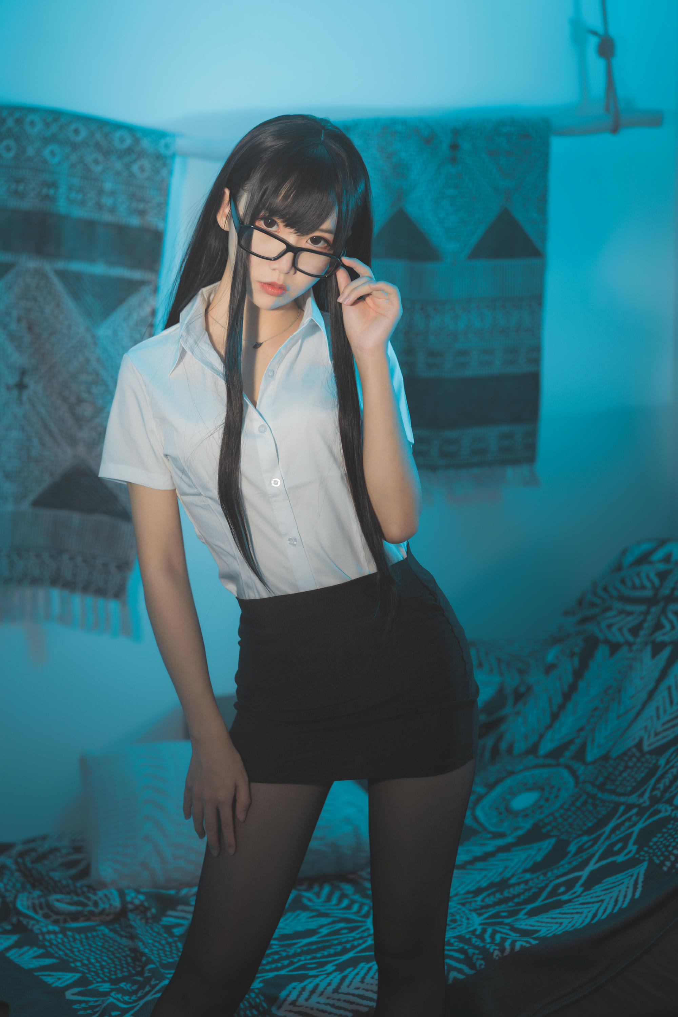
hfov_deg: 16.1
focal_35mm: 85
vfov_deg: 23.9
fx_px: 2401
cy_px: 508
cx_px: 339
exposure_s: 1/100
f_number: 2.8
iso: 200
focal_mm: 85
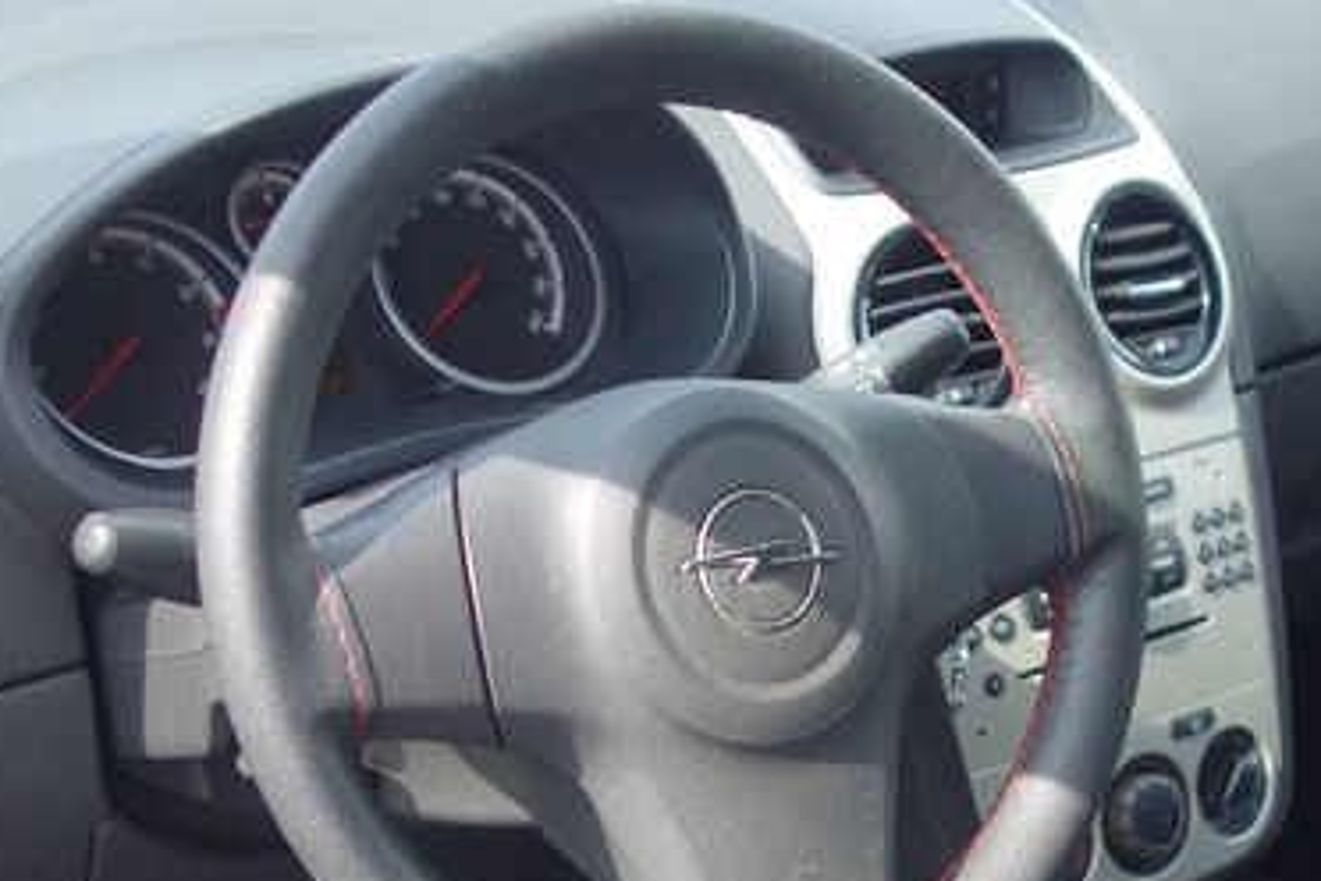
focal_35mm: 77
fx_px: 2825
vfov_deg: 17.1
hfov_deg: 26.1
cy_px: 982
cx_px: 941
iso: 125
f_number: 2.2
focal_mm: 10.4
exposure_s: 1/400
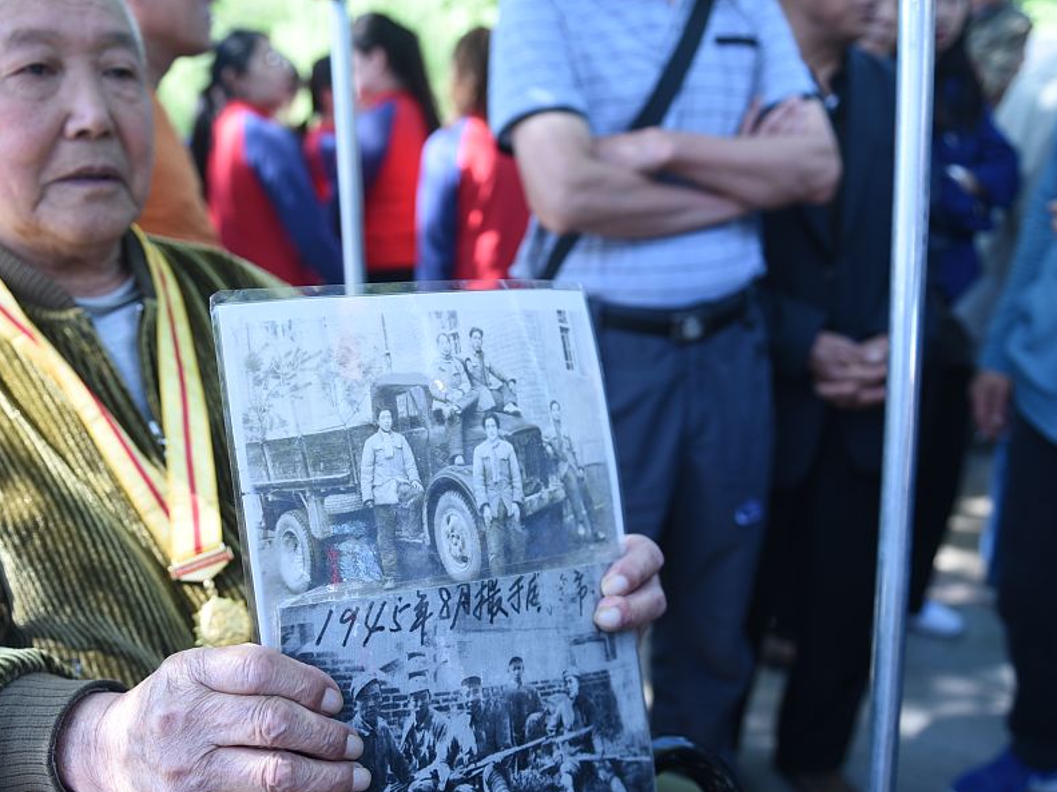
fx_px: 1069
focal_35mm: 35
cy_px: 423
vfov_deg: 40.7
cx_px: 450
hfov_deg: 52.4
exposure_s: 1/160
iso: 100
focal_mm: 24
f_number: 2.8
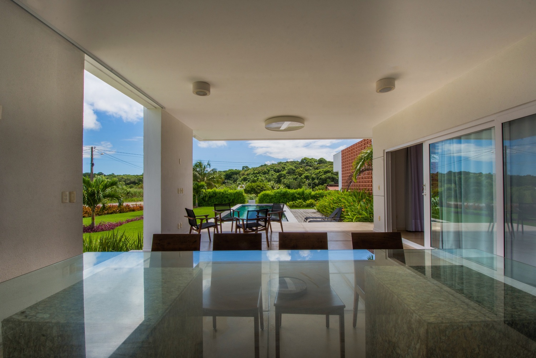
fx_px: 223
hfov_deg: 100.4
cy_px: 179
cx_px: 268
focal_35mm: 15
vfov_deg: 77.3
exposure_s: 1/40
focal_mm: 10
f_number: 18
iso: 100
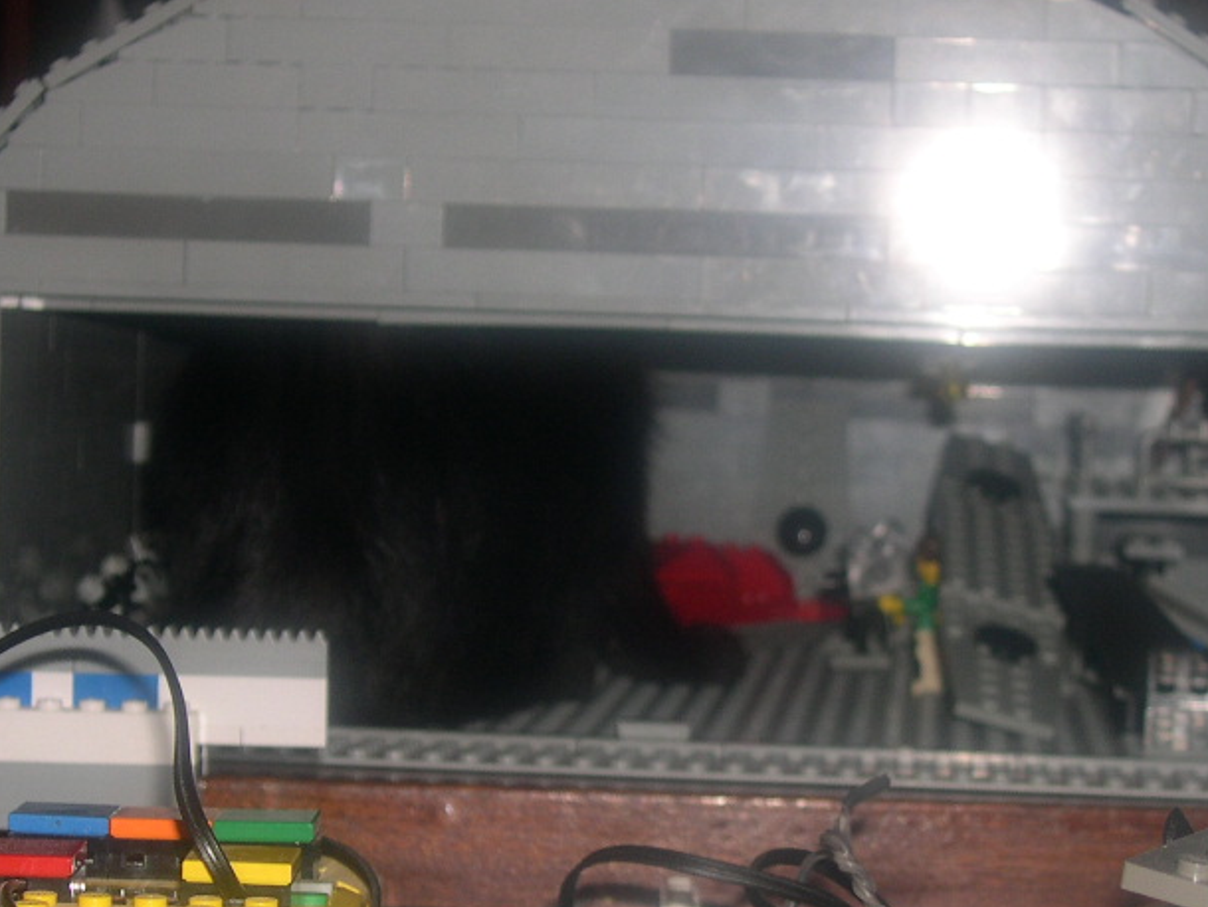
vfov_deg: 14.2
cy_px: 568
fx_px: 3631
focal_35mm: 104
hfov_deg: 18.9
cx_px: 723
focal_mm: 13.2
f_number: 3.5
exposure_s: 1/60
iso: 100
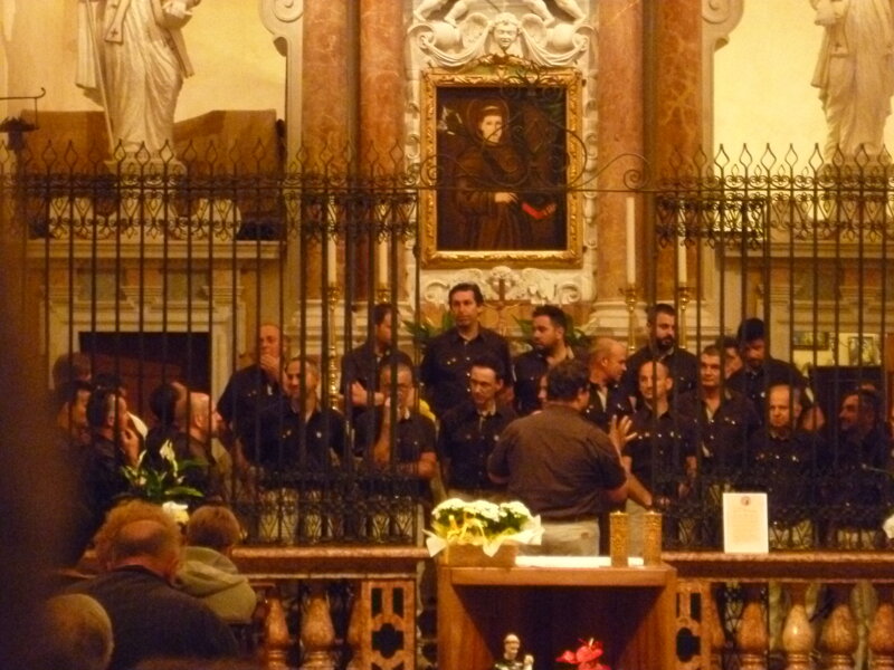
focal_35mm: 101
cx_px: 447
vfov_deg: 14.6
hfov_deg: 19.4
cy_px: 335
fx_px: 2608
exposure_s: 1/15
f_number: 5.6
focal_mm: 18
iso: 1600
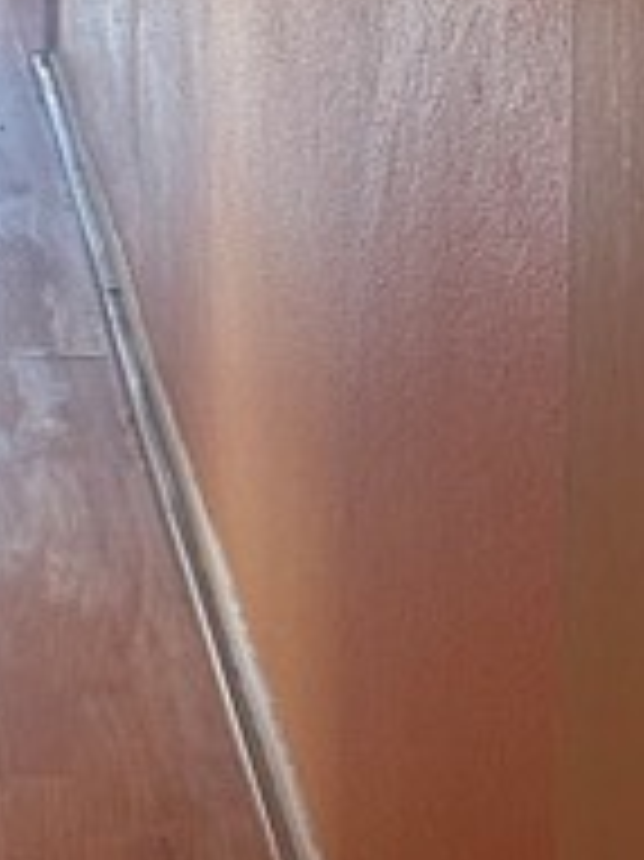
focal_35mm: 129
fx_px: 3203
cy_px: -387
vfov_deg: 14.4
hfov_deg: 10.7
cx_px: -536
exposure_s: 1/120
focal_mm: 6.86
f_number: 1.78
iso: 200
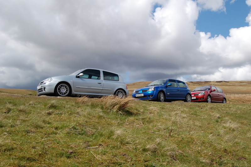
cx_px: 126
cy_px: 84
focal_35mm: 30
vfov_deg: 43.5
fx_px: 209
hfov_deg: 62.0
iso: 200
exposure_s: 1/400
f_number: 10
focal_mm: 20
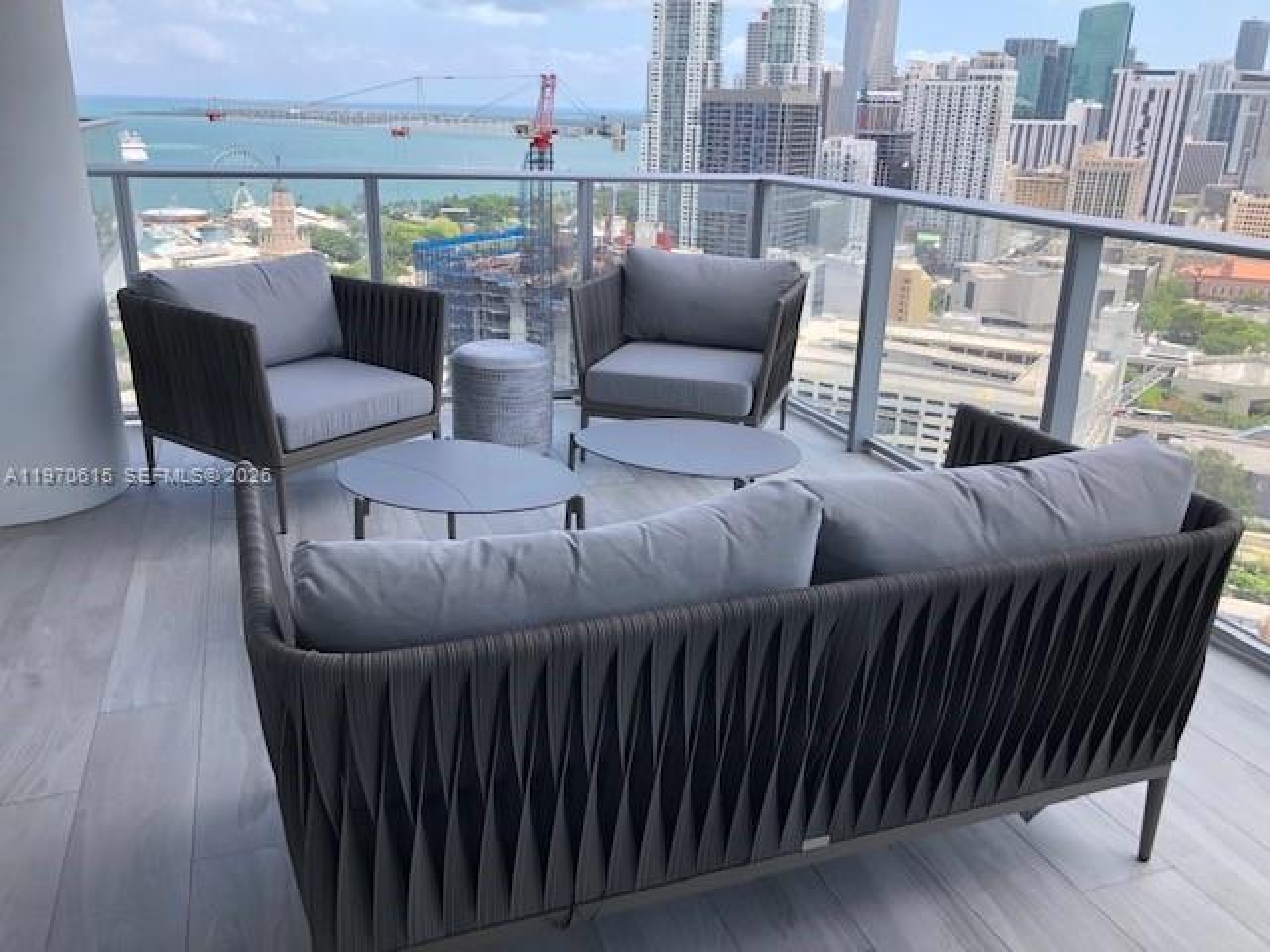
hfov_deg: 63.4
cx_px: 635
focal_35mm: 28
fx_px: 1027
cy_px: 476
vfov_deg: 49.7
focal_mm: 3.99
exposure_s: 1/899
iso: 20
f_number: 1.8
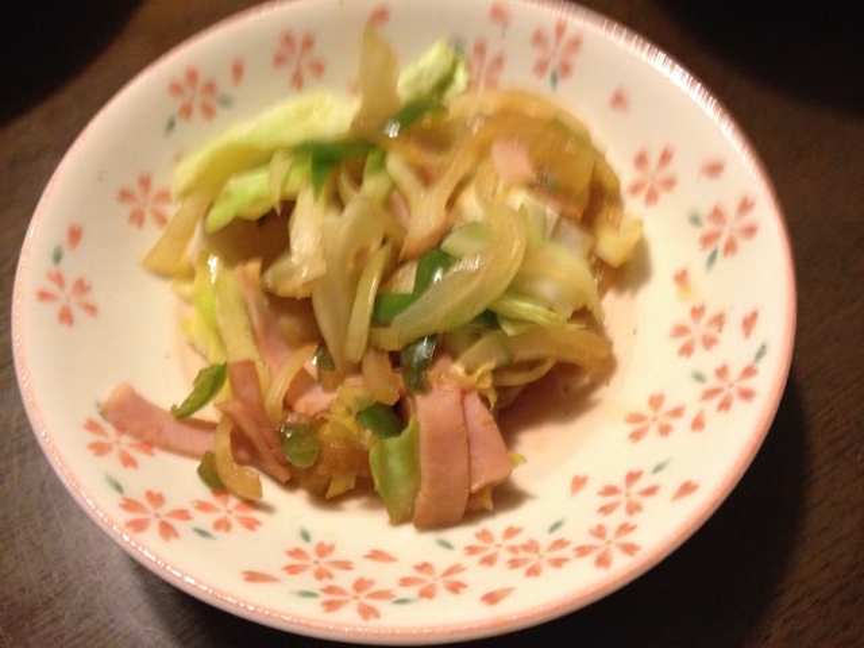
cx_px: 432
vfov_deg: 40.7
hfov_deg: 52.6
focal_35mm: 35
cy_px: 324
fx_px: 874
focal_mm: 4.28
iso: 320
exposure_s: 1/20
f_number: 2.4
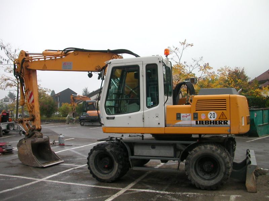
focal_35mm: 37
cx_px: 134
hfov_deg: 50.1
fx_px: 288
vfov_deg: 38.7
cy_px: 100
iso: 100
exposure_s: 1/126
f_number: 2.7
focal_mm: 5.6
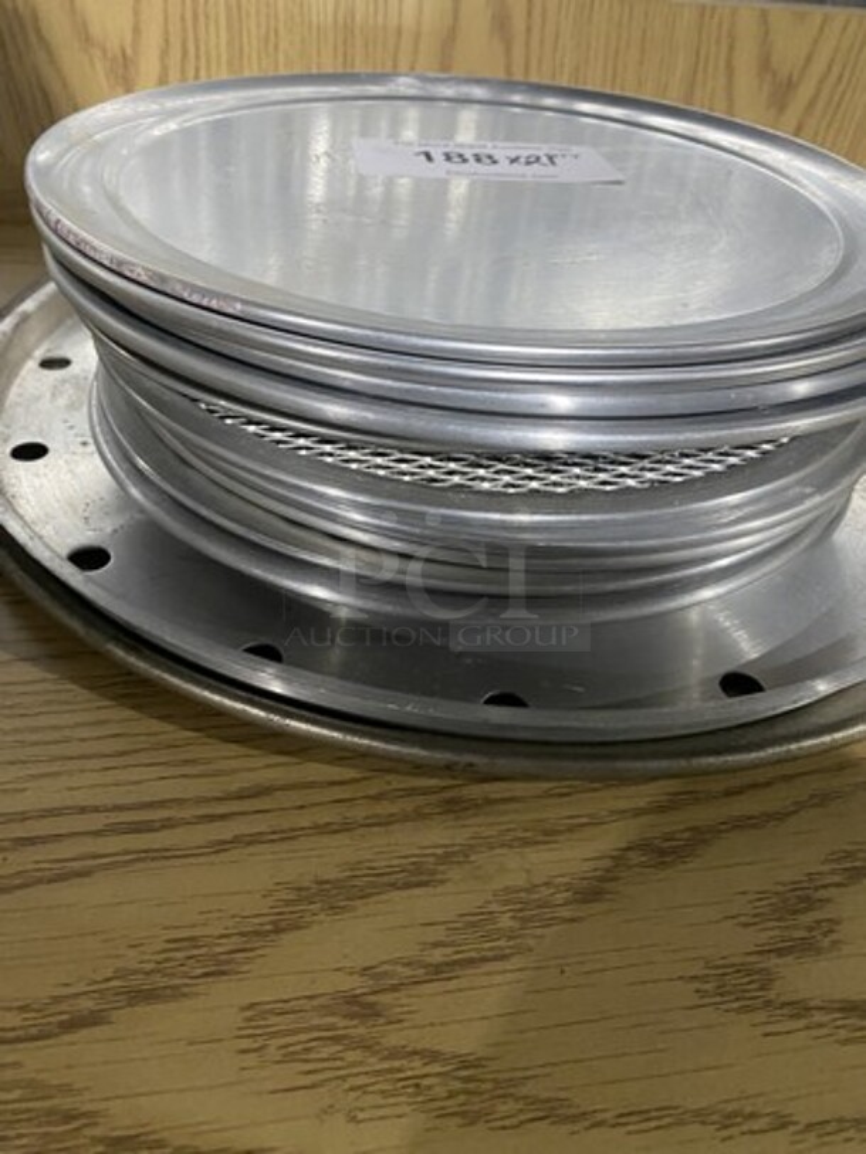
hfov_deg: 53.1
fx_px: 867
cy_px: 577
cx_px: 433
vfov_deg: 67.3
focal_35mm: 26
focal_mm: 4.25
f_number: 1.8
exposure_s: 1/60
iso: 400
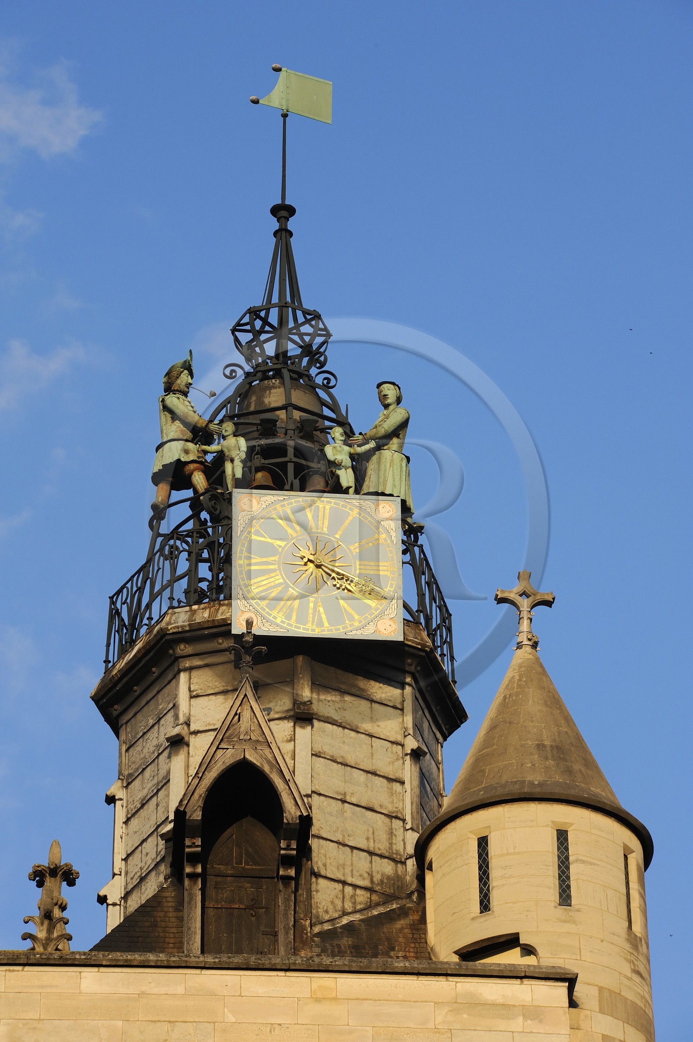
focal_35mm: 175
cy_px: 521
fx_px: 5060
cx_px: 346
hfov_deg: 7.8
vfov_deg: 11.8
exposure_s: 1/320
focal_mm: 175
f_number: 10
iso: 400
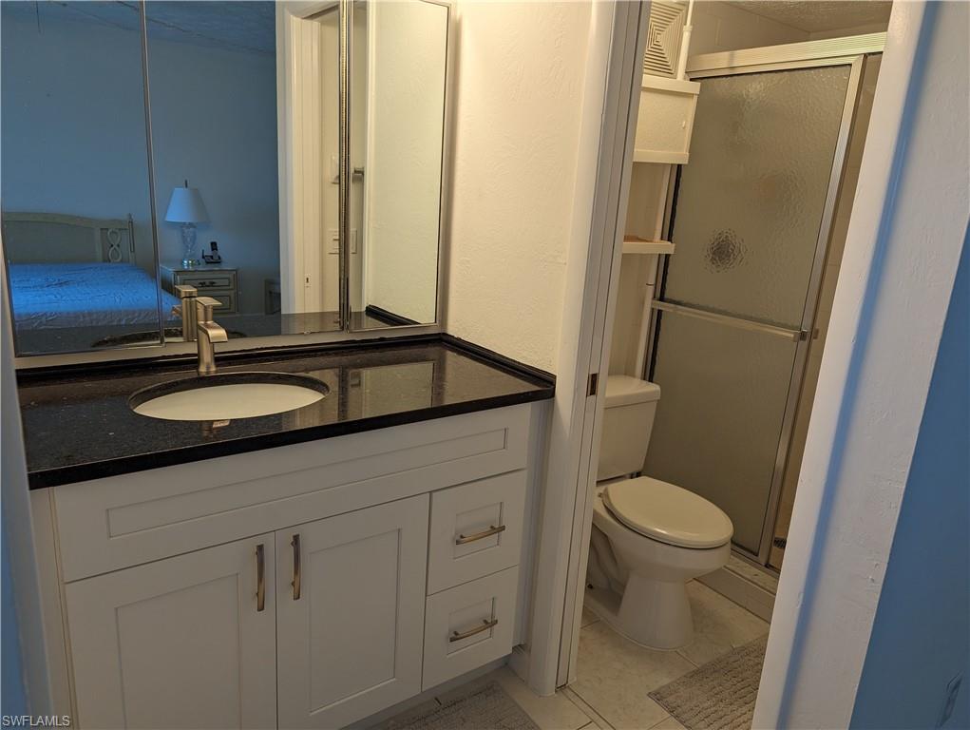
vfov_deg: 56.9
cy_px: 365
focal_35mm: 24
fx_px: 673
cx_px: 485
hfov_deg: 71.5
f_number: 1.85
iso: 69
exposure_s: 1/120
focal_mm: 6.81
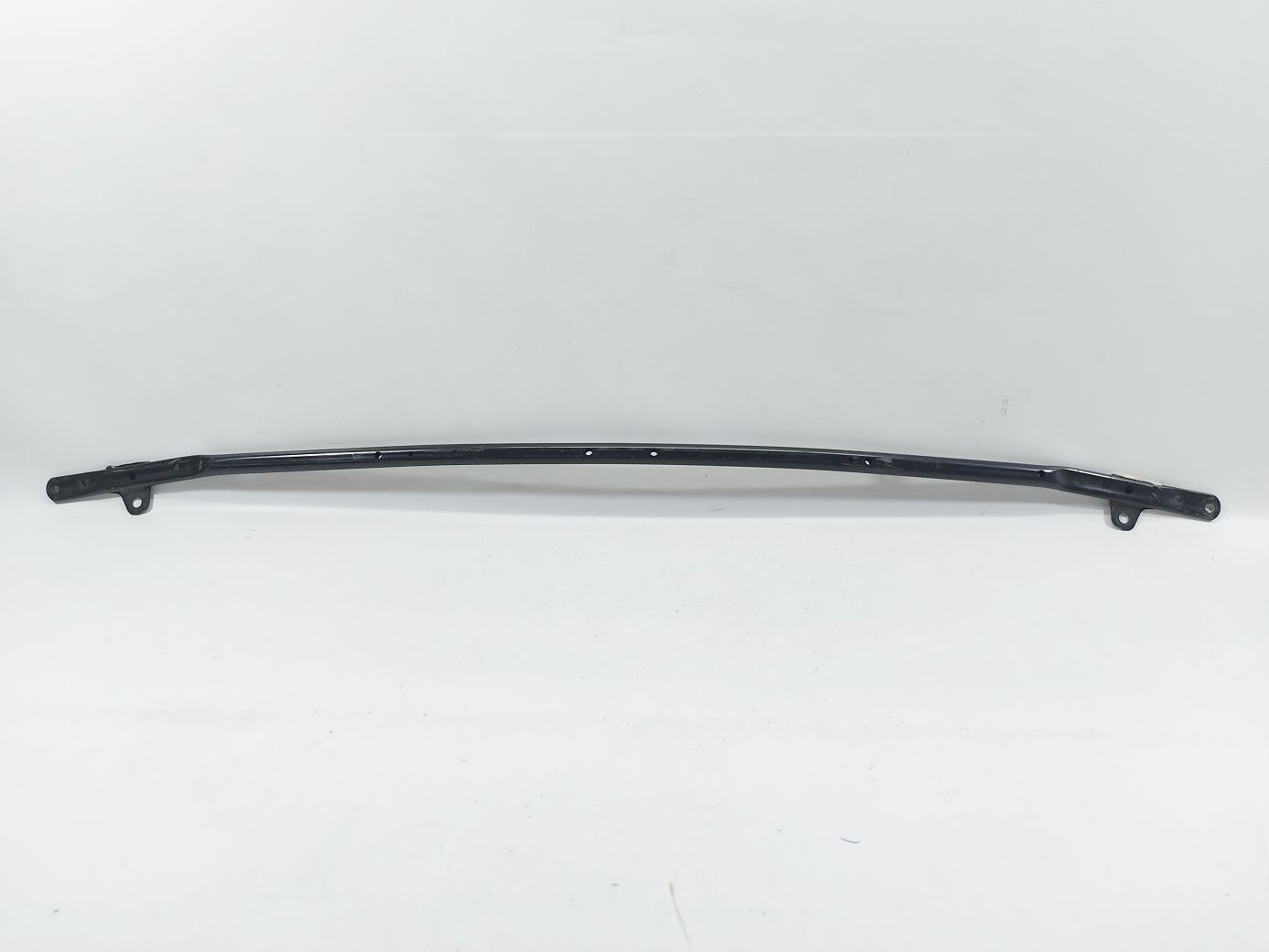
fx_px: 880
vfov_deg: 56.8
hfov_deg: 71.6
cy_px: 476
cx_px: 634
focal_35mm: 24
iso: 50
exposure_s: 1/50
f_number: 1.8
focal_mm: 5.23
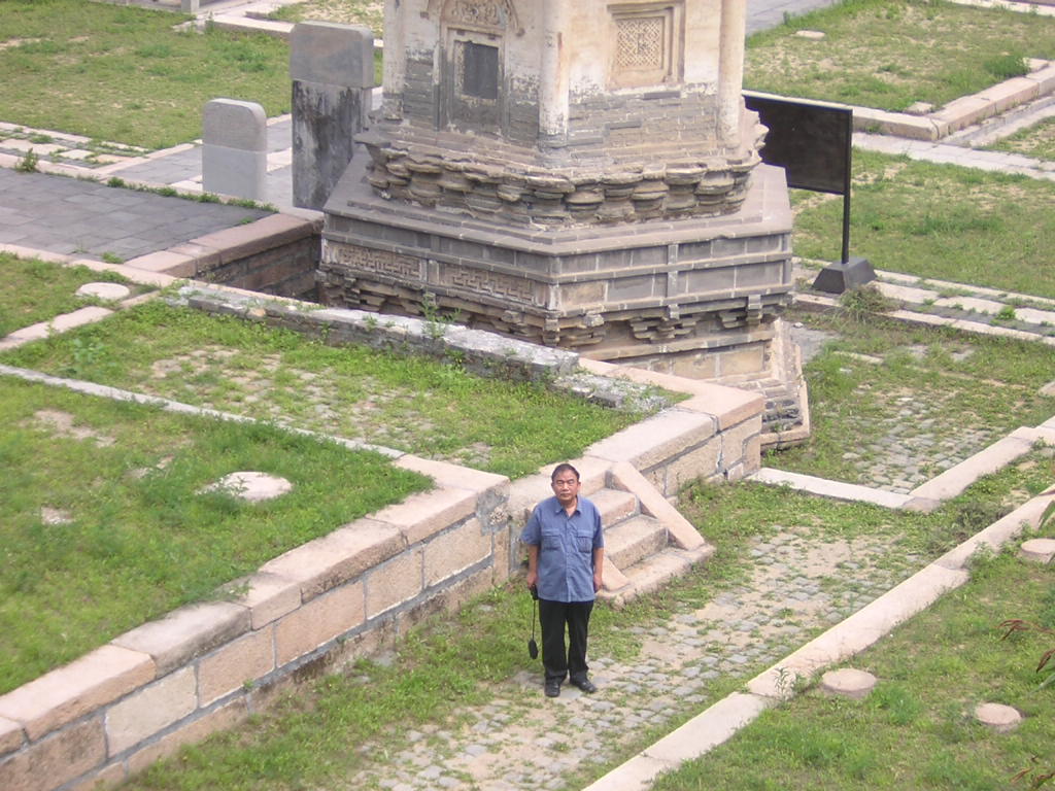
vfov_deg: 13.7
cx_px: 528
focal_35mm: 108
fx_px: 3292
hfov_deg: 18.2
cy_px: 396
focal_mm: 14.1
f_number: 4.7
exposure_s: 1/128
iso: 100
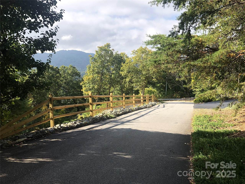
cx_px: 122
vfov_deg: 49.7
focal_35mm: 28
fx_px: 198
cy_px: 92
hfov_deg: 63.4
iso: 20
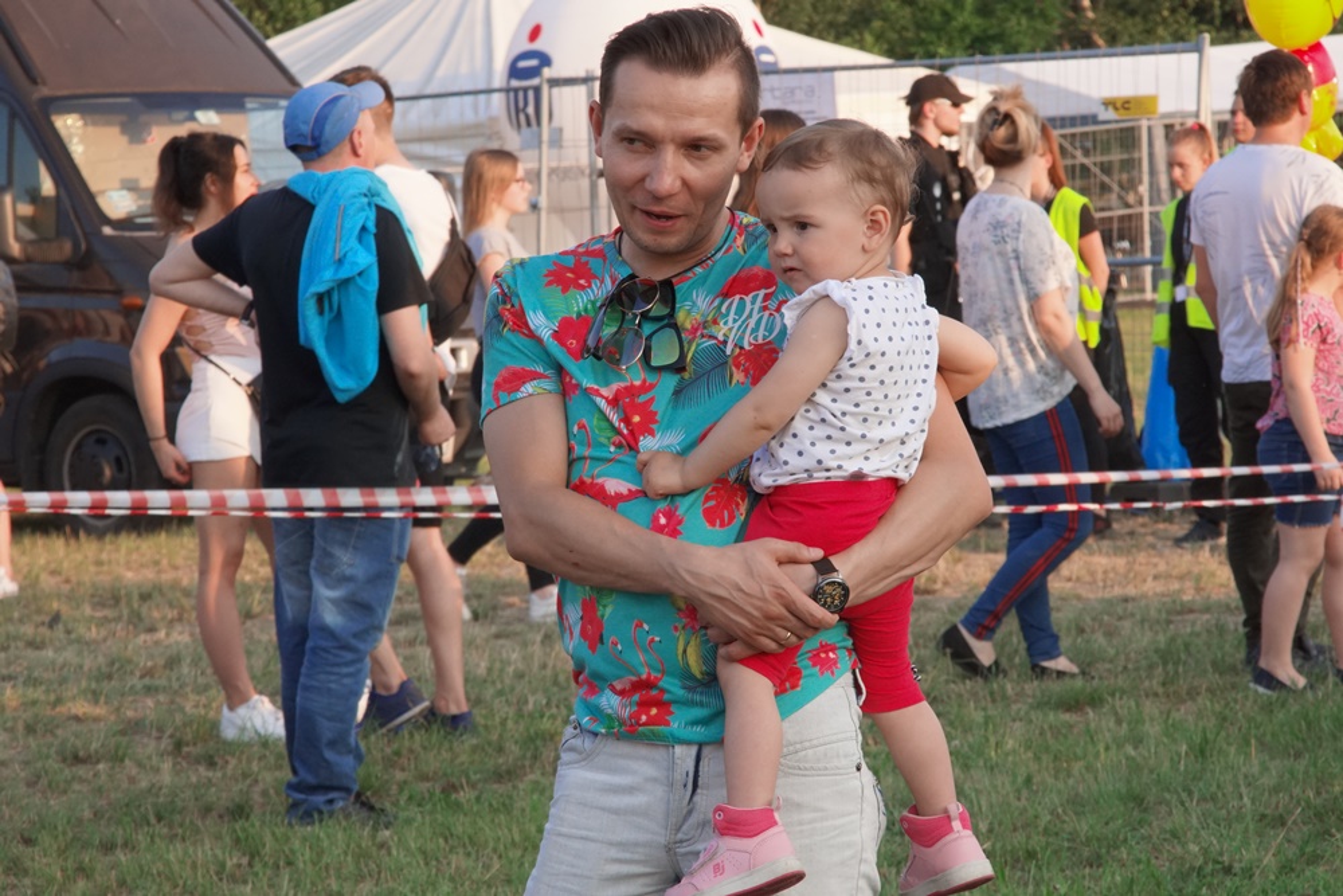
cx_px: 672
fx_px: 7275
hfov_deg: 10.5
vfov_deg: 7.0
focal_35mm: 195
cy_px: 448
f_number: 14
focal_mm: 130
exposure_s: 1/125
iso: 800
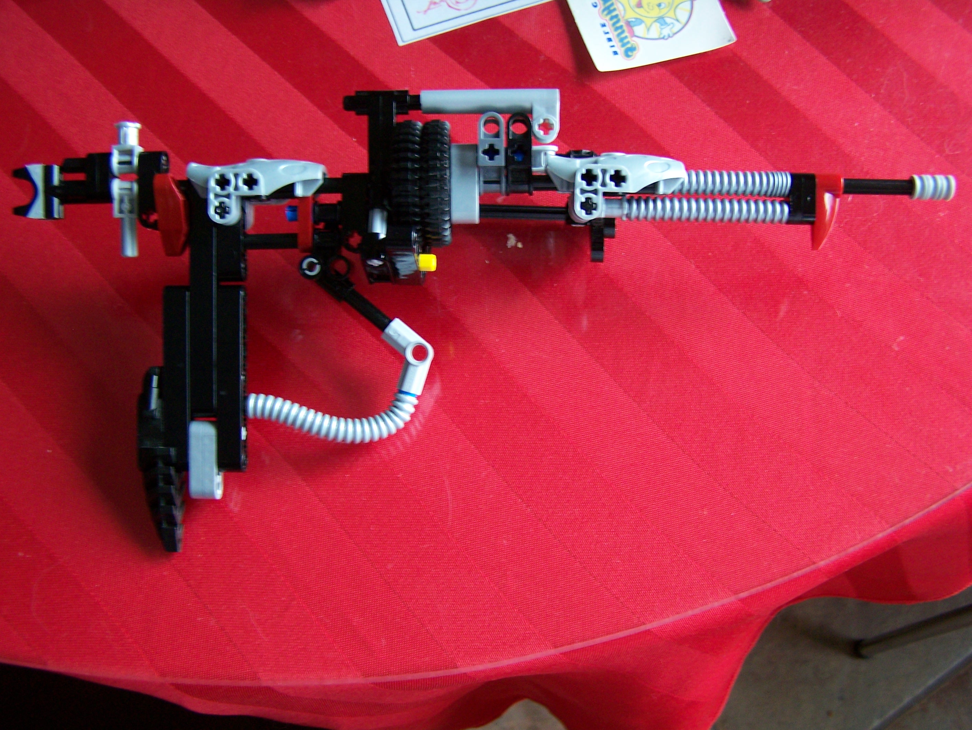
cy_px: 365
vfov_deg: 37.8
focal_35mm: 38
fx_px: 1068
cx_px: 486
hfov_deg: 48.9
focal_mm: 6.3
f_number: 2.8
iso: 160
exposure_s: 1/8
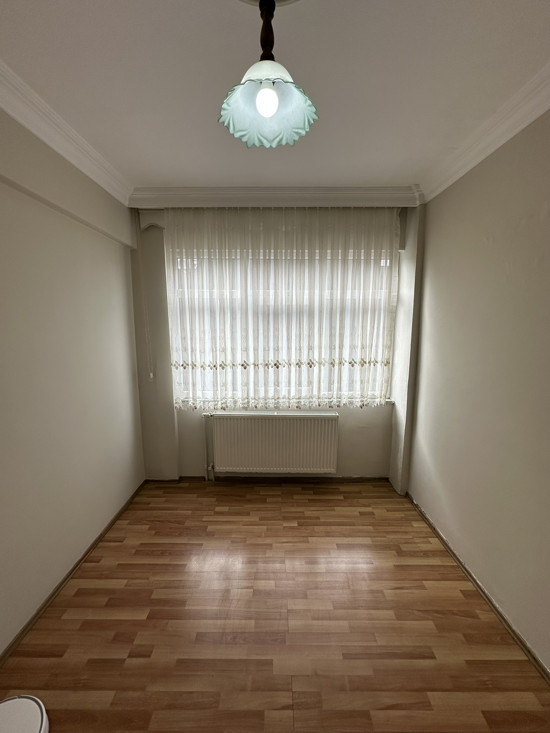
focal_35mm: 14
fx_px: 297
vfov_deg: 102.1
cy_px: 366
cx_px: 275
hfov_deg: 85.7
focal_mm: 2.22
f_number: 2.2
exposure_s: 1/285
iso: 40
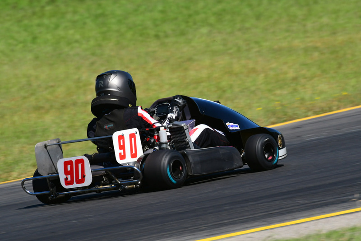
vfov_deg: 1.8
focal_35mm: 750
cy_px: 120
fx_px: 7523
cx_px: 180
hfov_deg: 2.7
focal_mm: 500
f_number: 11
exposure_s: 1/640
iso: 400
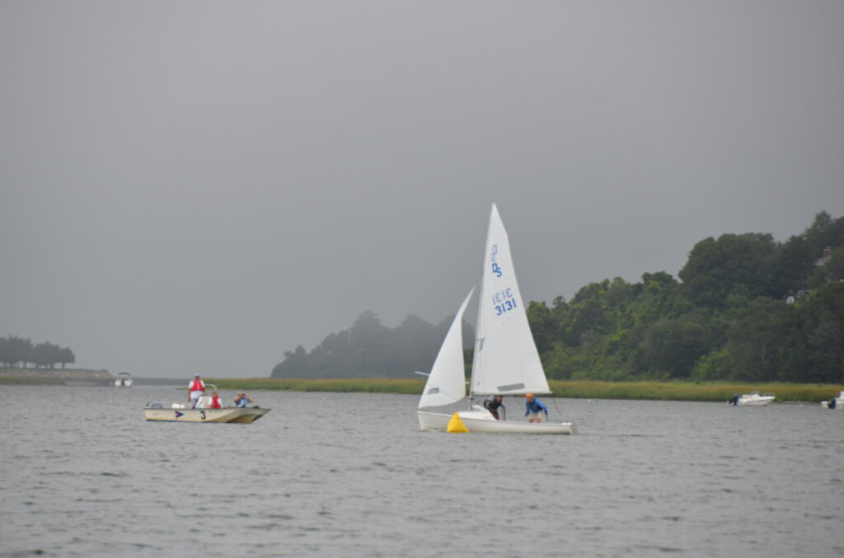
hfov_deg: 6.9
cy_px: 279
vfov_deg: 4.6
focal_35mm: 300
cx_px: 422
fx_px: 7015
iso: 200
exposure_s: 1/640
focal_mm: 200
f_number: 6.3
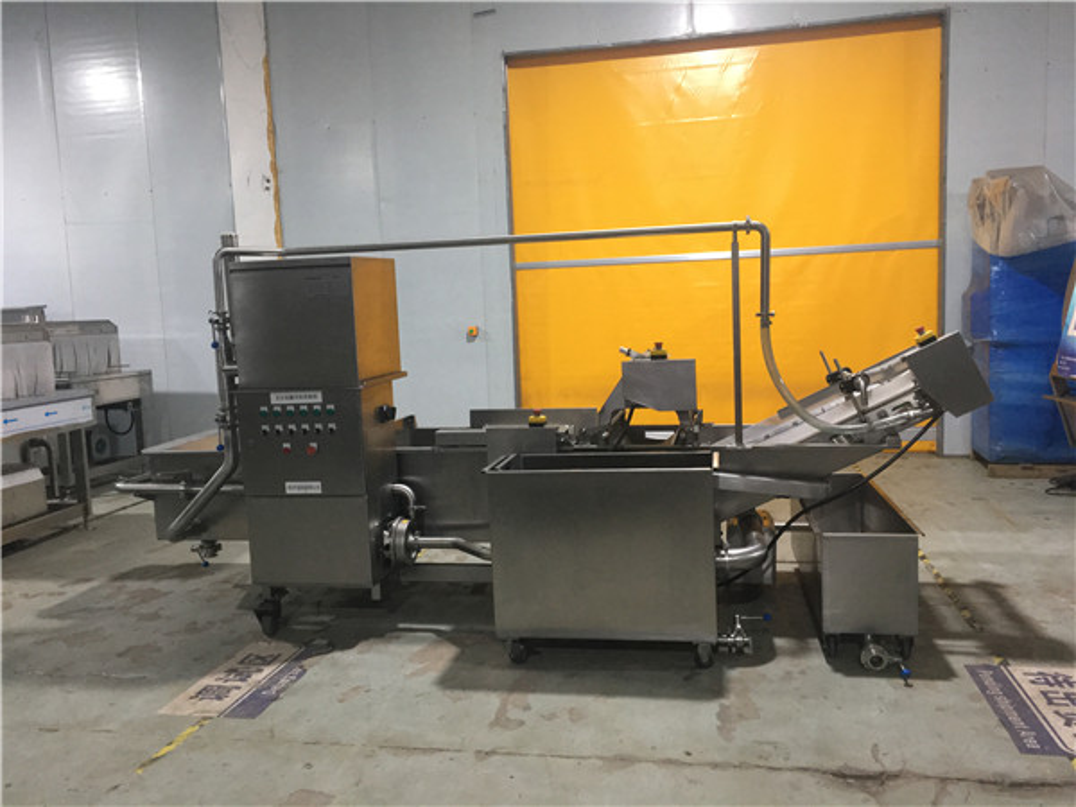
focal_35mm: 29
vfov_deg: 48.2
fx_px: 901
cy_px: 404
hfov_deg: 61.7
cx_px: 538
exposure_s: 1/20
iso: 200
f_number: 2.2
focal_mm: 4.15
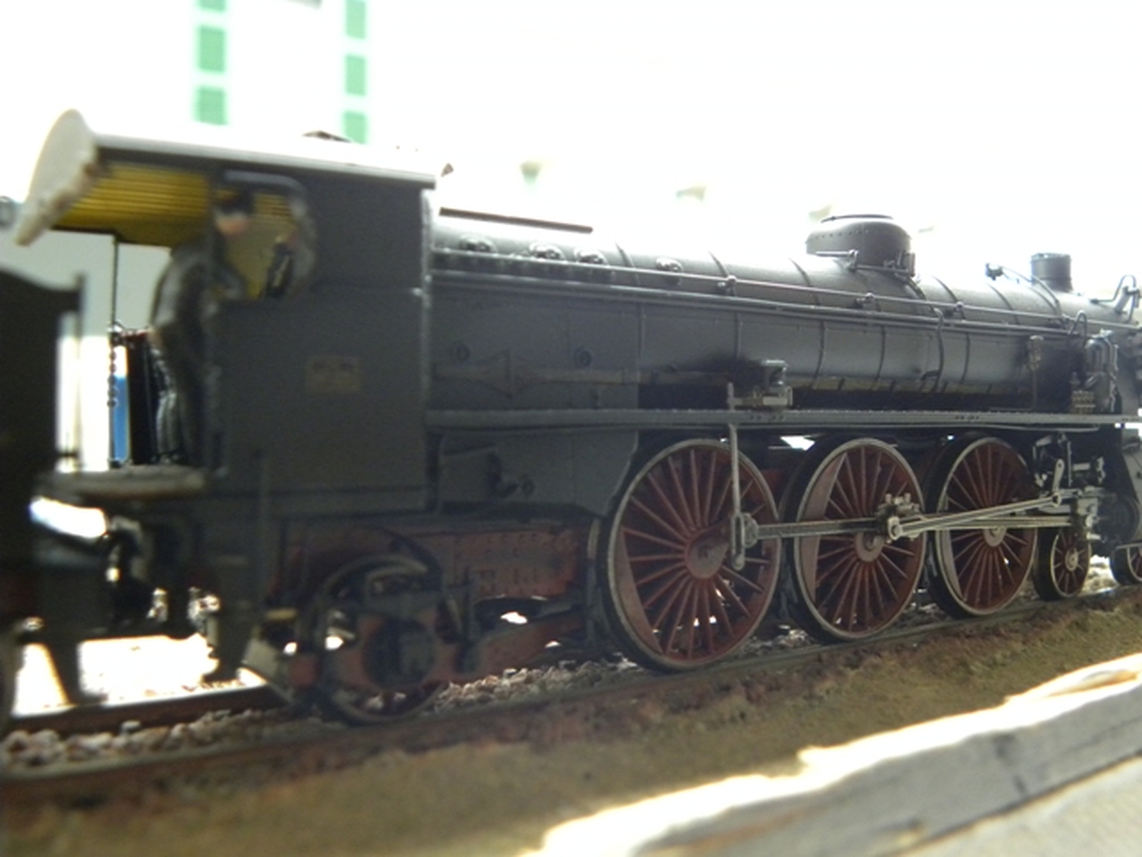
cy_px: 428
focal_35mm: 33
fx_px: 1089
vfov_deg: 42.9
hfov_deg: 55.4
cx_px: 571
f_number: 2.8
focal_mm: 5.9
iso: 400
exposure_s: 1/55.2
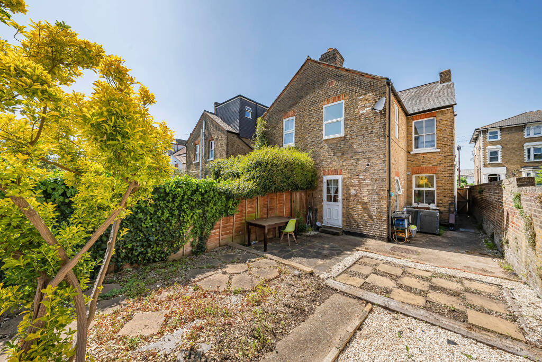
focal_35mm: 13
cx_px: 271
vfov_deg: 85.4
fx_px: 196
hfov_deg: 108.3
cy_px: 181
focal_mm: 13
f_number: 9
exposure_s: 1/800
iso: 320
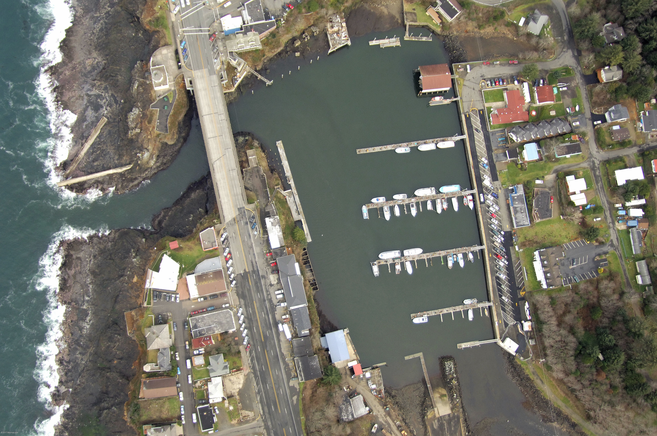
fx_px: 656
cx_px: 328
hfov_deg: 53.2
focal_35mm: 36
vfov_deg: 36.8
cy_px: 218
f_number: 3.5
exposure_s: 1/1000
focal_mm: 24
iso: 400
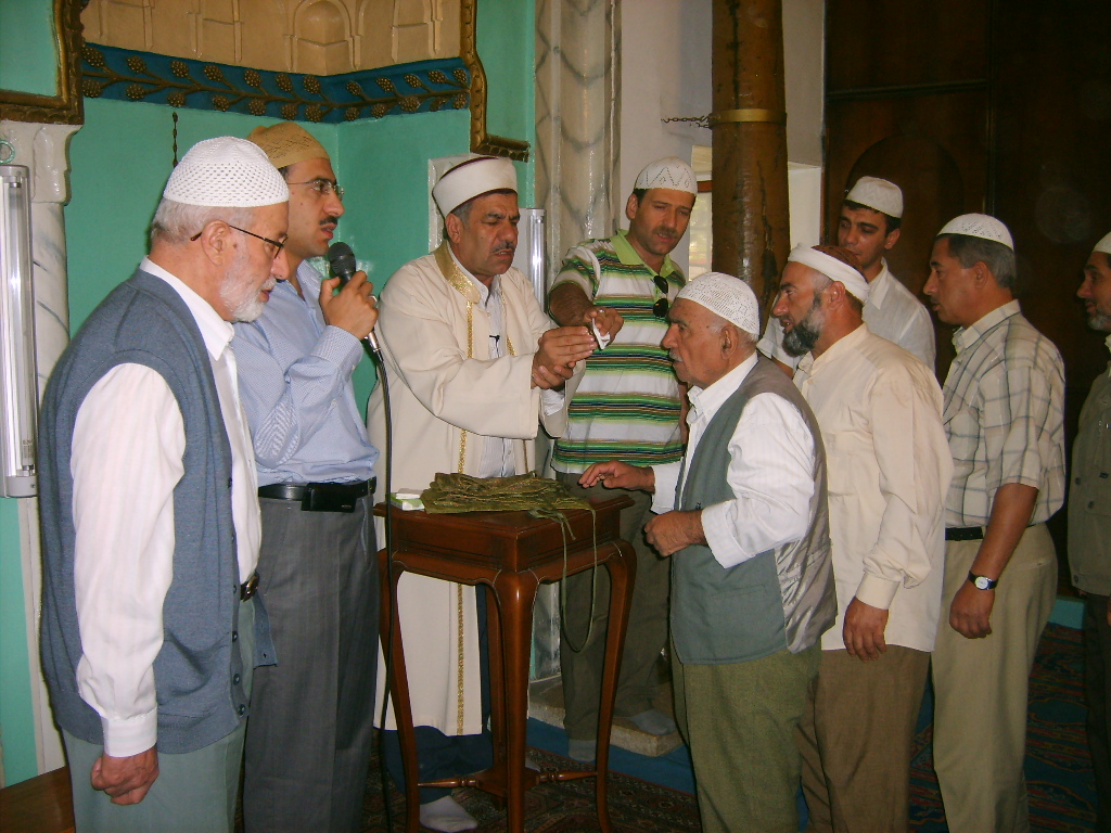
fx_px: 1123
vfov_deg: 40.7
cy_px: 416
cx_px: 556
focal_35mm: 35
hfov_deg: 52.6
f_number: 2.8
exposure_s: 1/30
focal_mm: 5.8
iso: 123
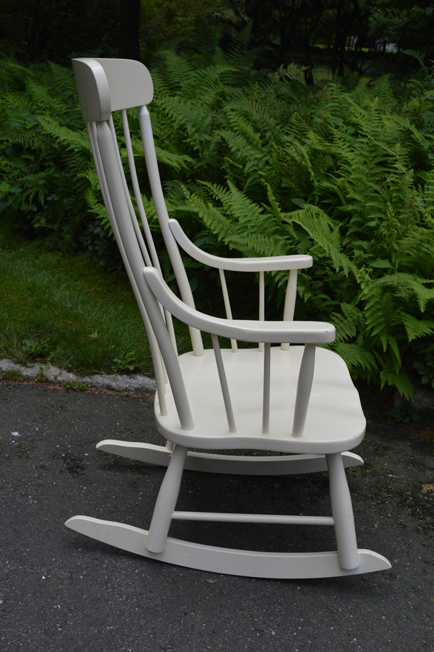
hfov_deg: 34.2
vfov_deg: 49.6
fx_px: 706
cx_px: 217
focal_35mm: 39
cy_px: 326
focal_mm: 26
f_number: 6.3
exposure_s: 1/160
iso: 100
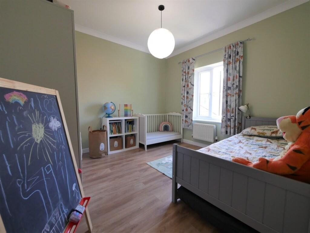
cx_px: 155
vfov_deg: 85.7
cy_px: 116
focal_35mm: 14
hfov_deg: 102.0
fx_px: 125
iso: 640
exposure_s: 1/60
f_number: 4
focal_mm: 7
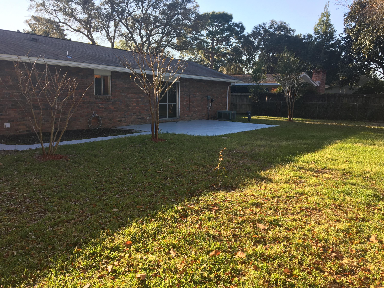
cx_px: 192
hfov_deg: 61.7
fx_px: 322
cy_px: 144
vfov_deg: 48.2
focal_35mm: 29
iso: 25
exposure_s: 1/370
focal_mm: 4.15
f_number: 2.2
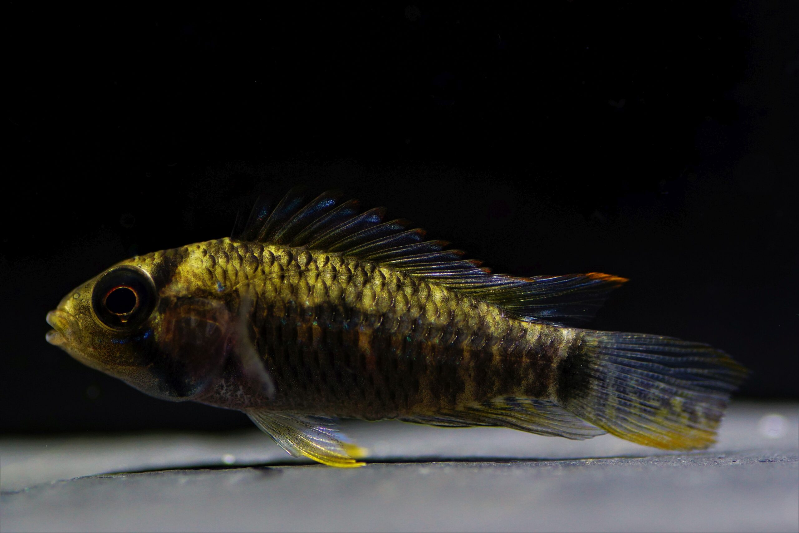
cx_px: 400
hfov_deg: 15.2
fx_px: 2996
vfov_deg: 10.2
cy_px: 266
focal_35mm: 135
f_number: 2.8
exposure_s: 1/640
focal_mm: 90
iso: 500
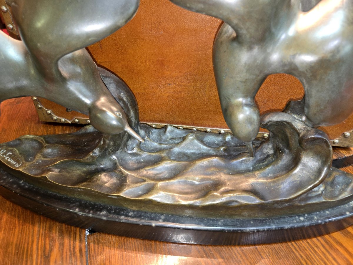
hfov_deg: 73.9
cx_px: 176
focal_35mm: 23
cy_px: 132
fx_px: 235
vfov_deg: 58.9
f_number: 1.8
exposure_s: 1/12.7
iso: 250
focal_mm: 5.4
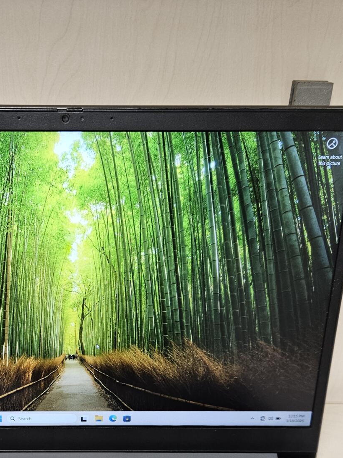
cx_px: 59
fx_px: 713
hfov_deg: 26.4
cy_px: 393
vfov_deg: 34.0
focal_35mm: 54
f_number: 1.8
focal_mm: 5.4
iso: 400
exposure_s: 1/100
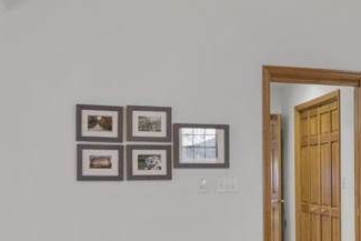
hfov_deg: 31.2
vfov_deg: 22.9
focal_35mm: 59
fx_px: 592
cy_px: 170
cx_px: 367
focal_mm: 15
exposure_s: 1.6
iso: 320
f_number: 9
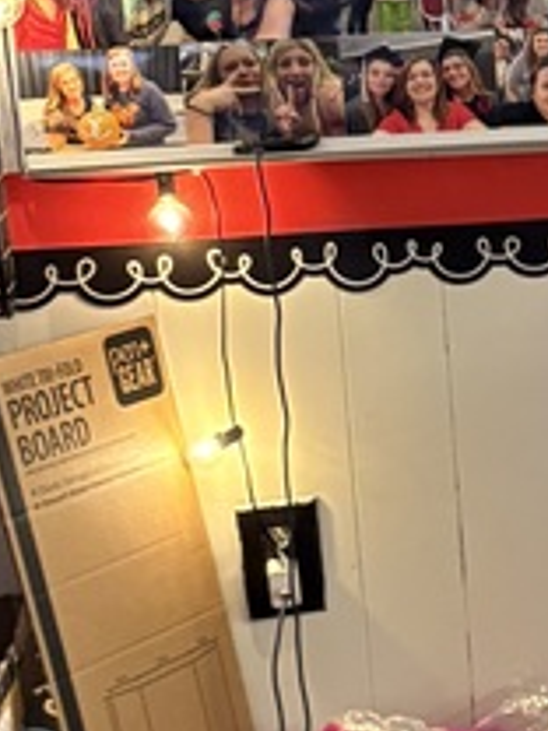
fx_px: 2702
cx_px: 1222
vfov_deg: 15.4
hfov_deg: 10.3
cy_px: 316
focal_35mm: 128
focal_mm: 5.96
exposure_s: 1/40
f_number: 1.6
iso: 400
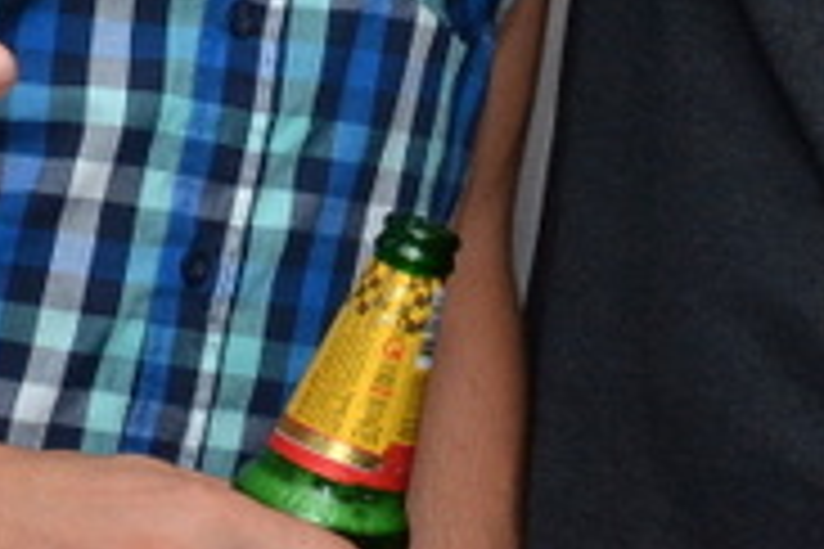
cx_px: 405
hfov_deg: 8.8
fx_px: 5378
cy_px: -860
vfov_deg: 5.6
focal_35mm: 235
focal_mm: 28
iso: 800
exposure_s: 1/4
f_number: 10
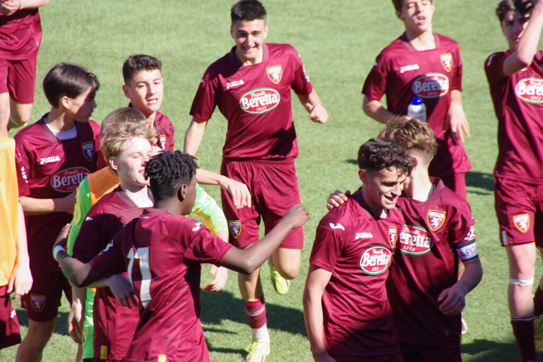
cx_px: 272
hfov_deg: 5.5
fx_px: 5657
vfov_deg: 3.7
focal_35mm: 375
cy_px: 181
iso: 1600
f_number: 9
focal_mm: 250
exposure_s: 1/1000
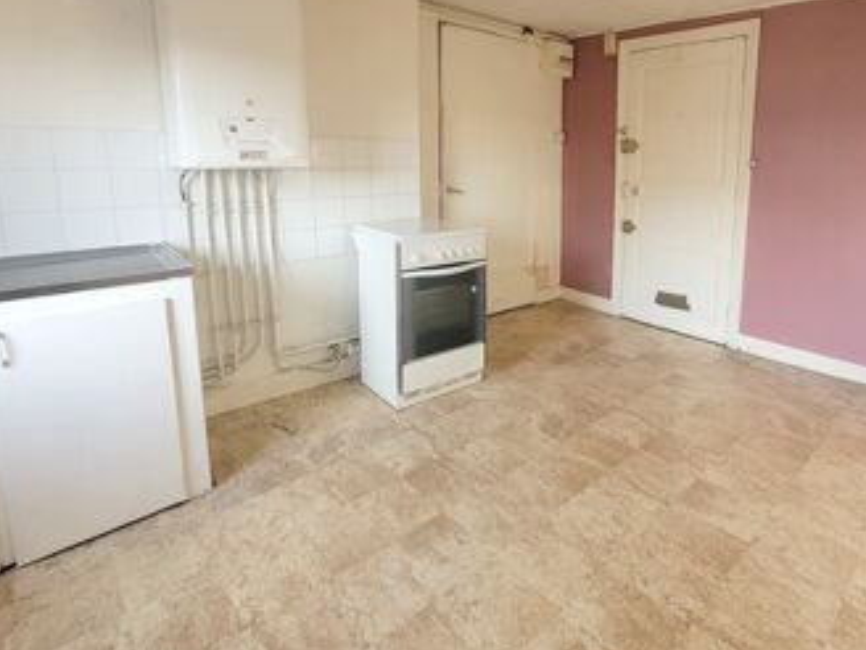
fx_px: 475
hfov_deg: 83.1
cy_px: 227
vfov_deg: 67.2
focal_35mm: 19
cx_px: 539
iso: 250
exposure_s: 1/50
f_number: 2.2
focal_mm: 1.74
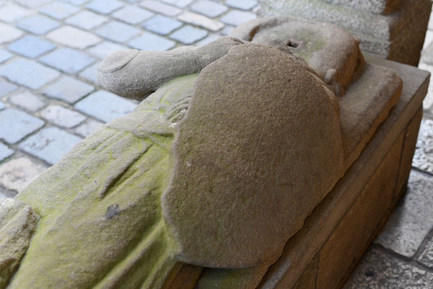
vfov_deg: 27.0
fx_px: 601
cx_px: 216
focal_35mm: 50
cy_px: 144
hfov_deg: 39.6
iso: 640
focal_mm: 50
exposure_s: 1/100
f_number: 4
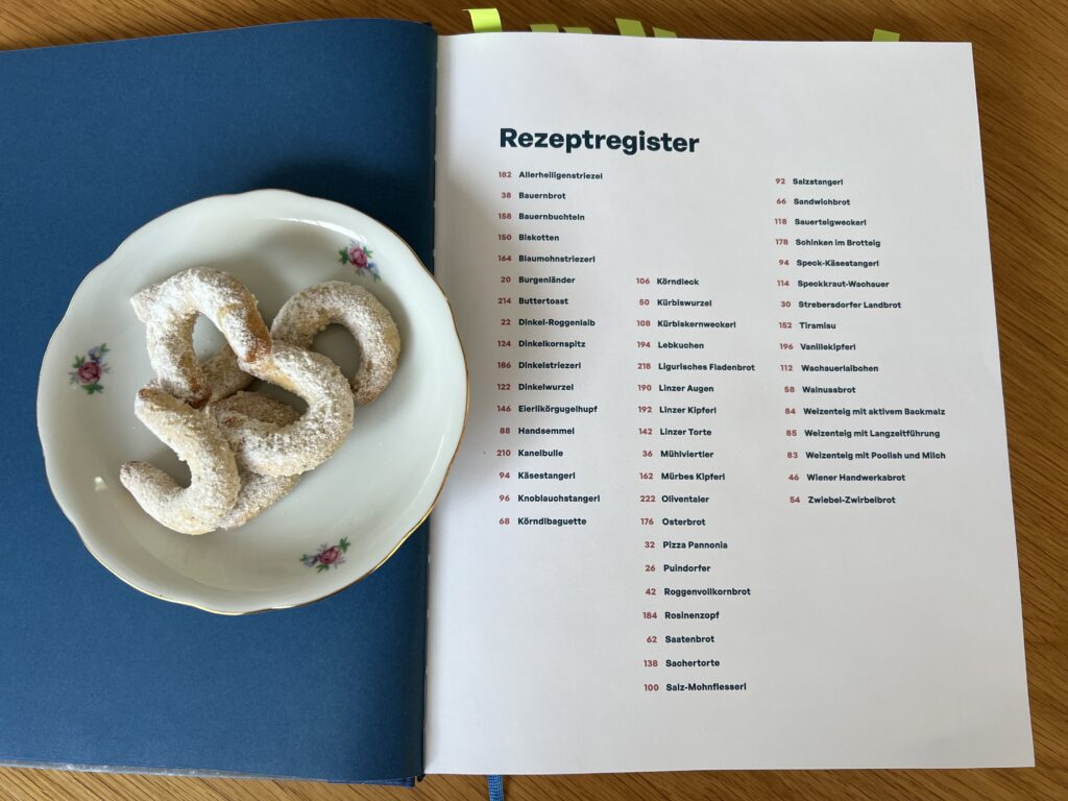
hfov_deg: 67.3
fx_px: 802
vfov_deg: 53.1
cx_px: 534
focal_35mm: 26
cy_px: 400
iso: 80
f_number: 1.5
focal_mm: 5.7
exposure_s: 1/121
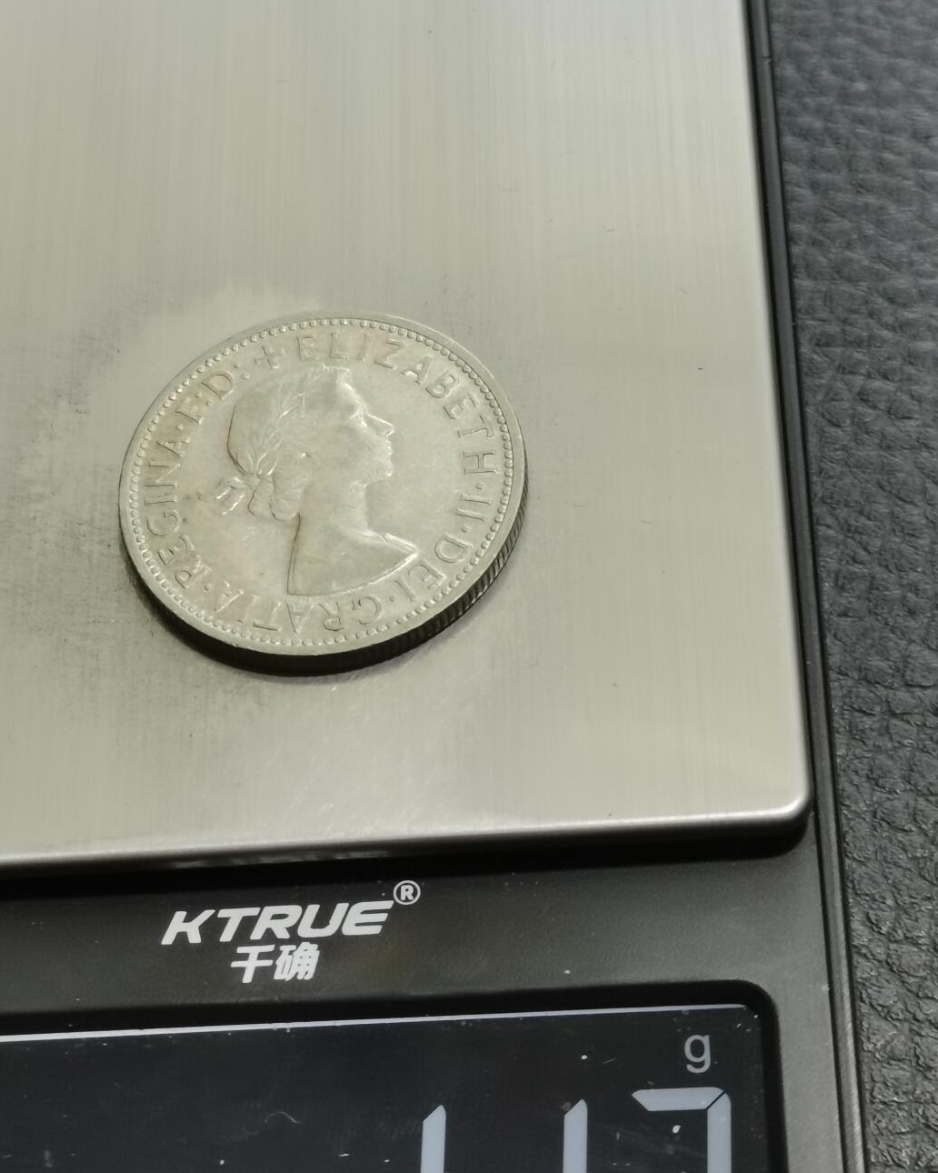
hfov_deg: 19.4
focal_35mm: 79
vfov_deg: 24.1
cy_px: 540
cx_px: 336
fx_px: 2741
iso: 100
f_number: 1.8
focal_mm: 5.58
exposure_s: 1/120
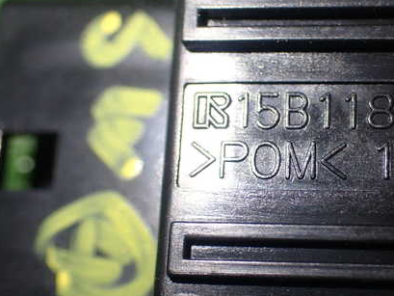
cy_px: 133
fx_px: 786
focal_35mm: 69
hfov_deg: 27.8
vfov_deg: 21.3
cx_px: 285
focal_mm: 8.4
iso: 200
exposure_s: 1/50
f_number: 3.1
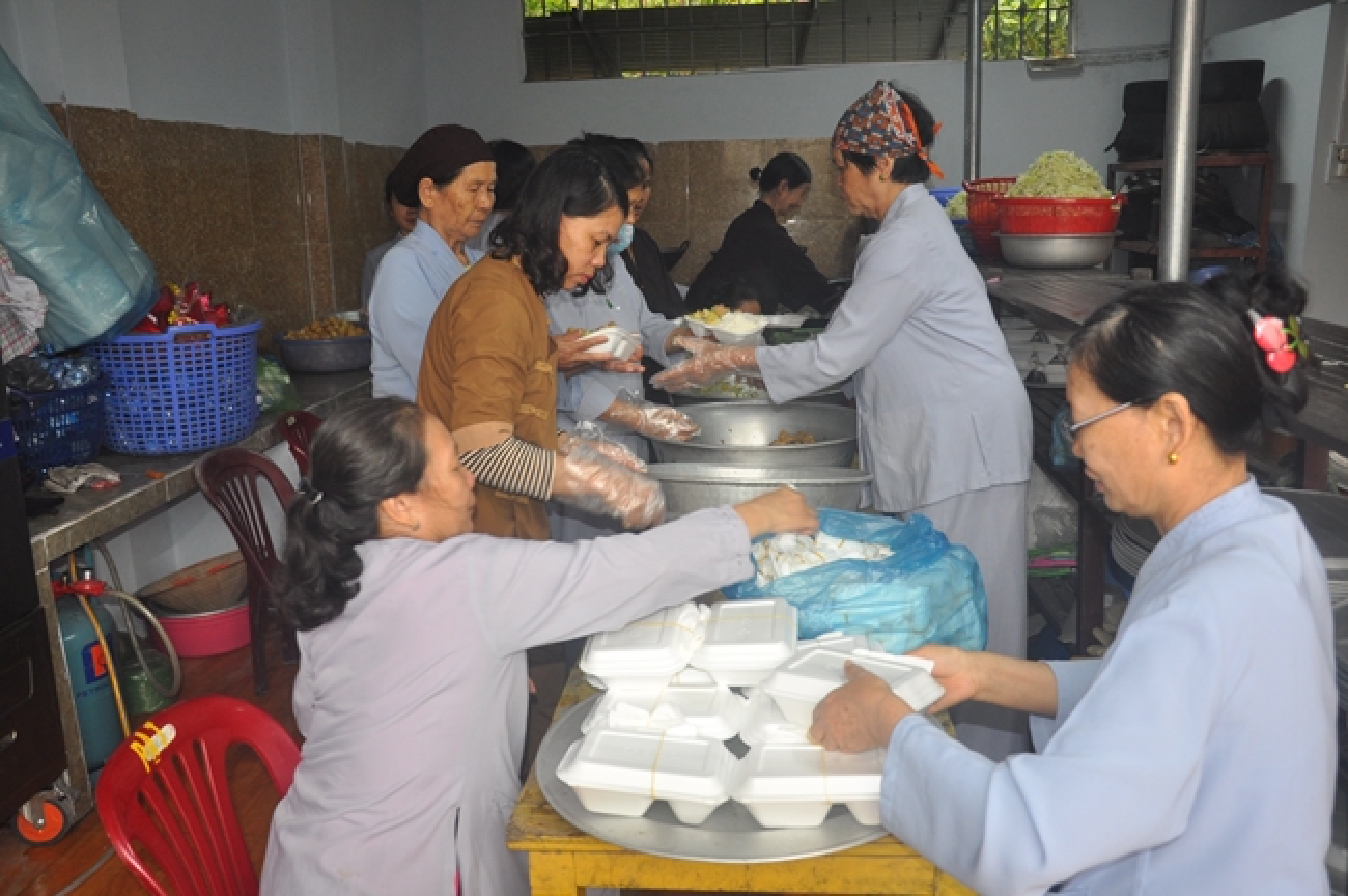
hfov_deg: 67.4
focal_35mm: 27
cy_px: 448
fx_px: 1010
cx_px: 674
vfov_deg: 47.8
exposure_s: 1/60
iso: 640
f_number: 3.8
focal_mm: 18
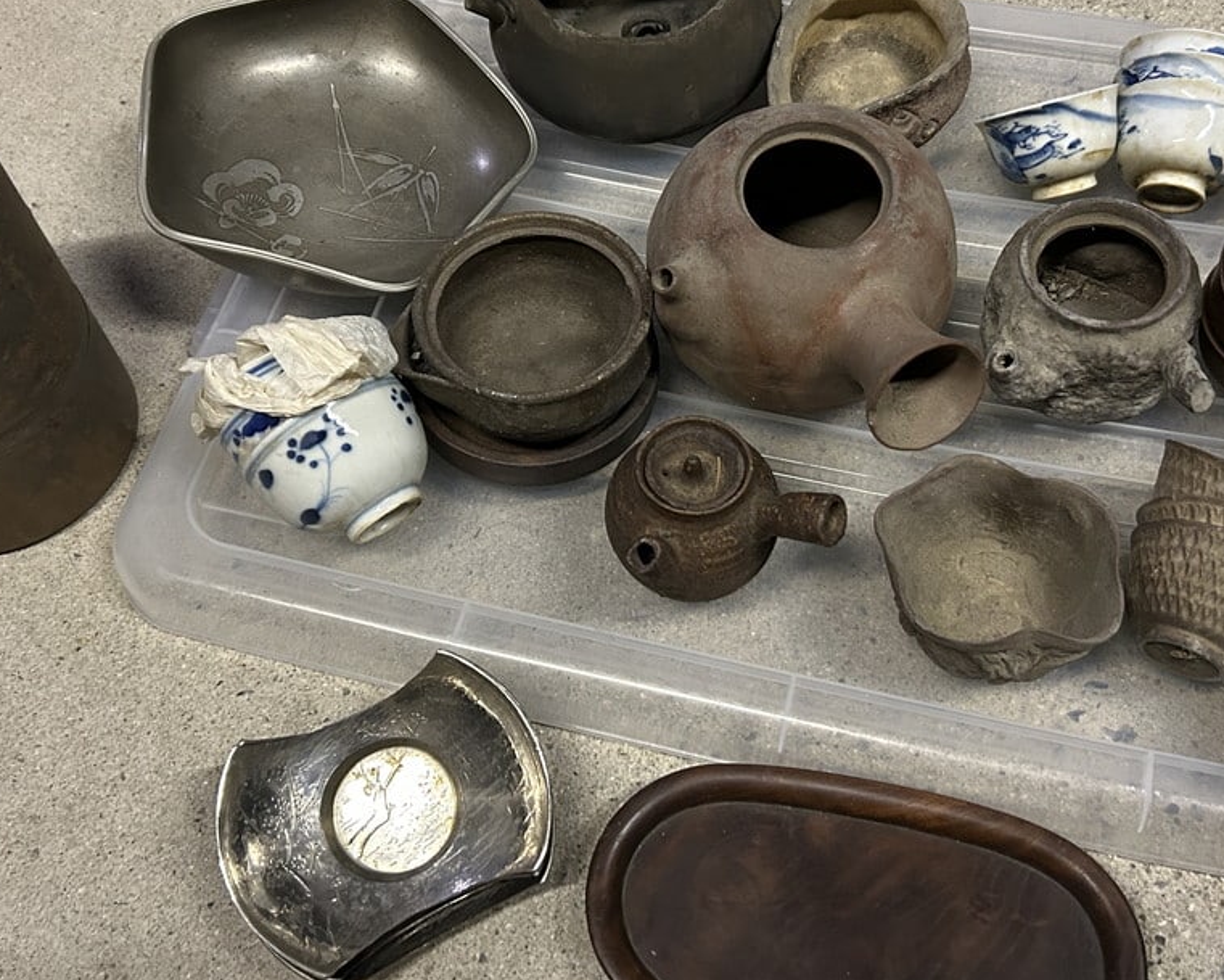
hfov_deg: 45.8
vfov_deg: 37.3
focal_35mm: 40
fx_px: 1449
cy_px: 422
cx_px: 658
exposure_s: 1/40
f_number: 1.5
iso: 500
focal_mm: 5.7
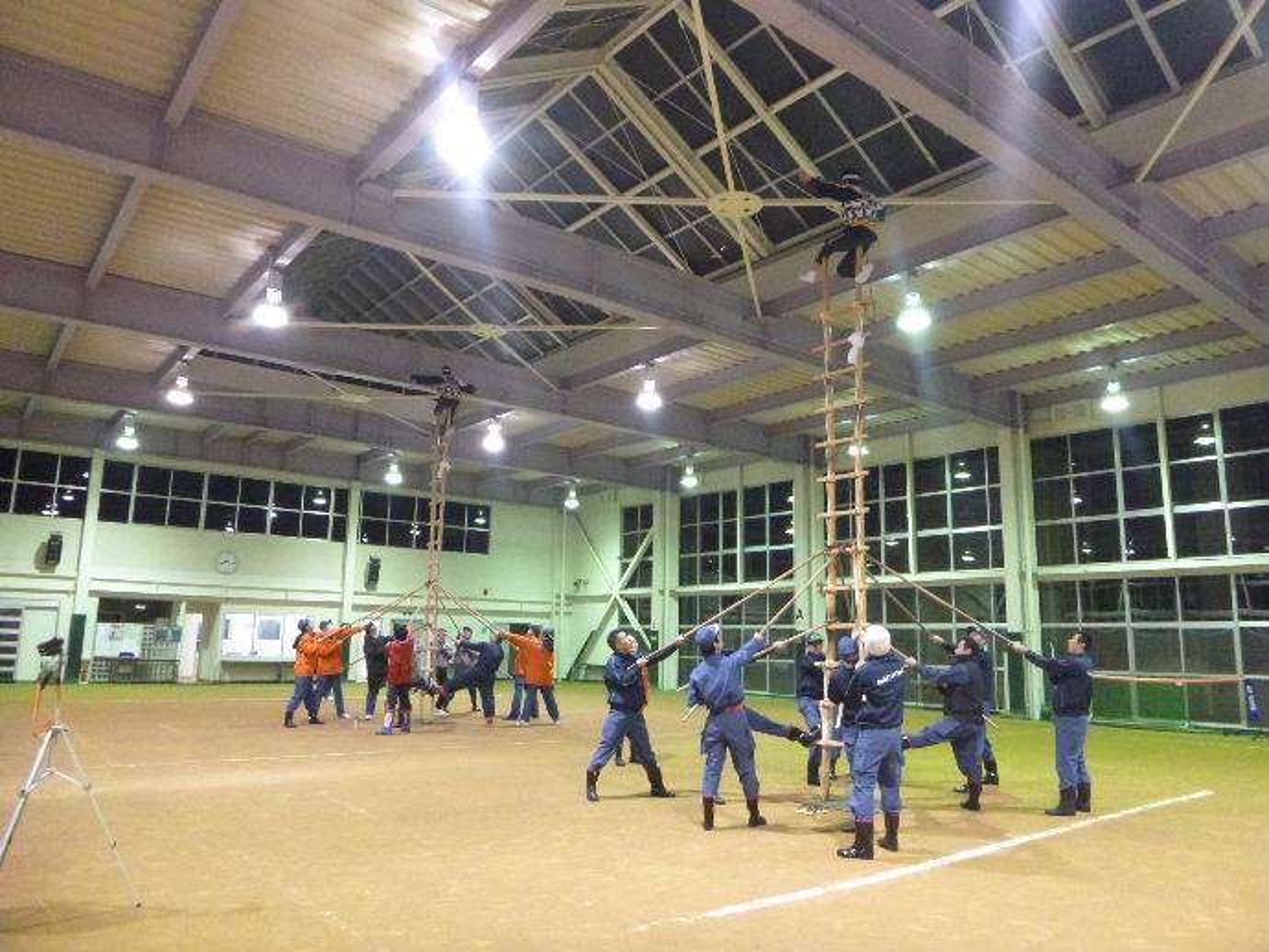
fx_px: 917
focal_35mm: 25
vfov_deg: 54.9
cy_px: 476
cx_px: 634
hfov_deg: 69.4
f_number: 3.9
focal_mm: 4.5
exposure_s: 1/8
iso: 800
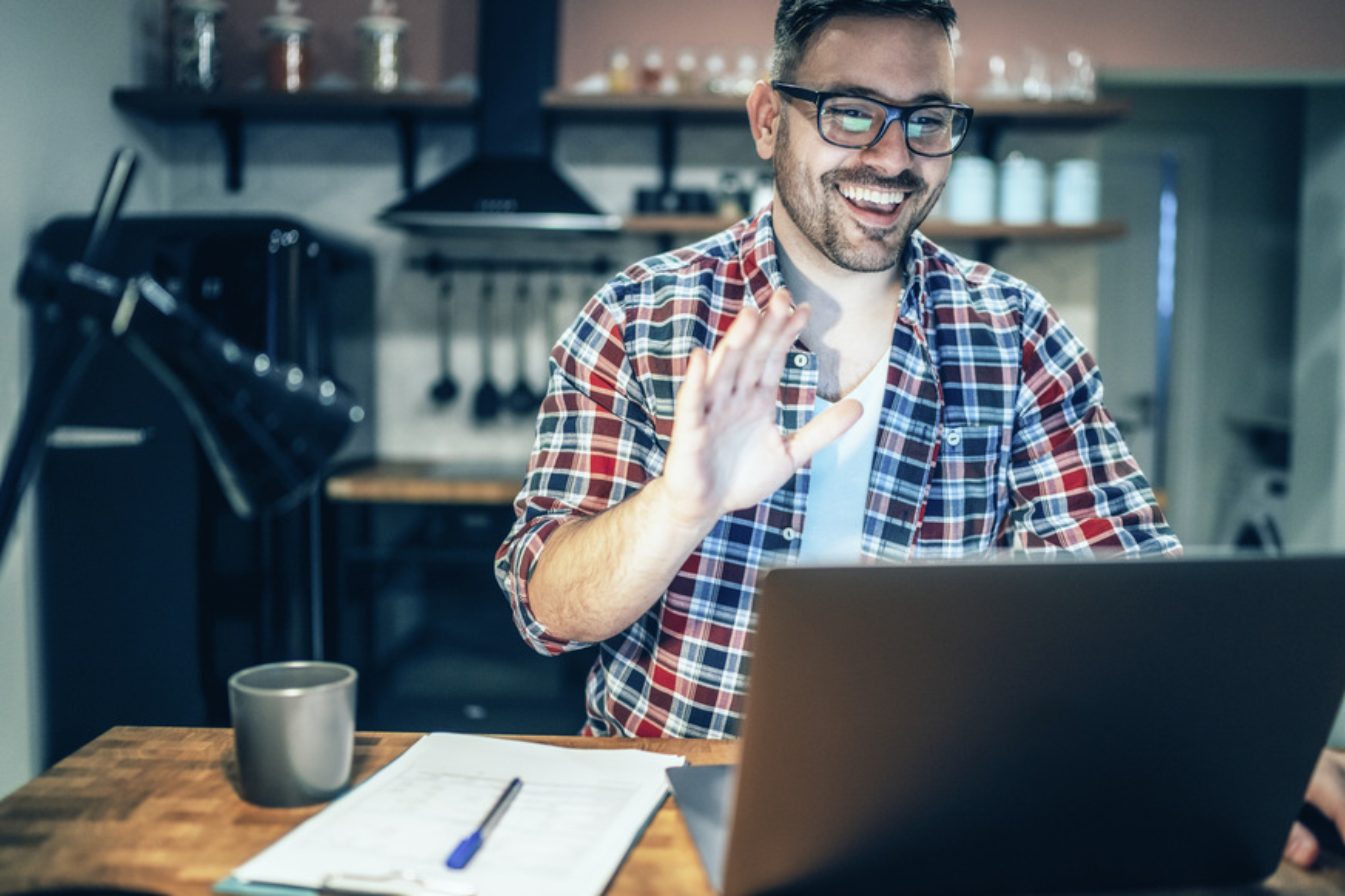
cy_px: 448
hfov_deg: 54.4
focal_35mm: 35
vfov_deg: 37.8
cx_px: 672
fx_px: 1307
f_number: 1.4
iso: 800
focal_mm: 35
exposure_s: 1/200
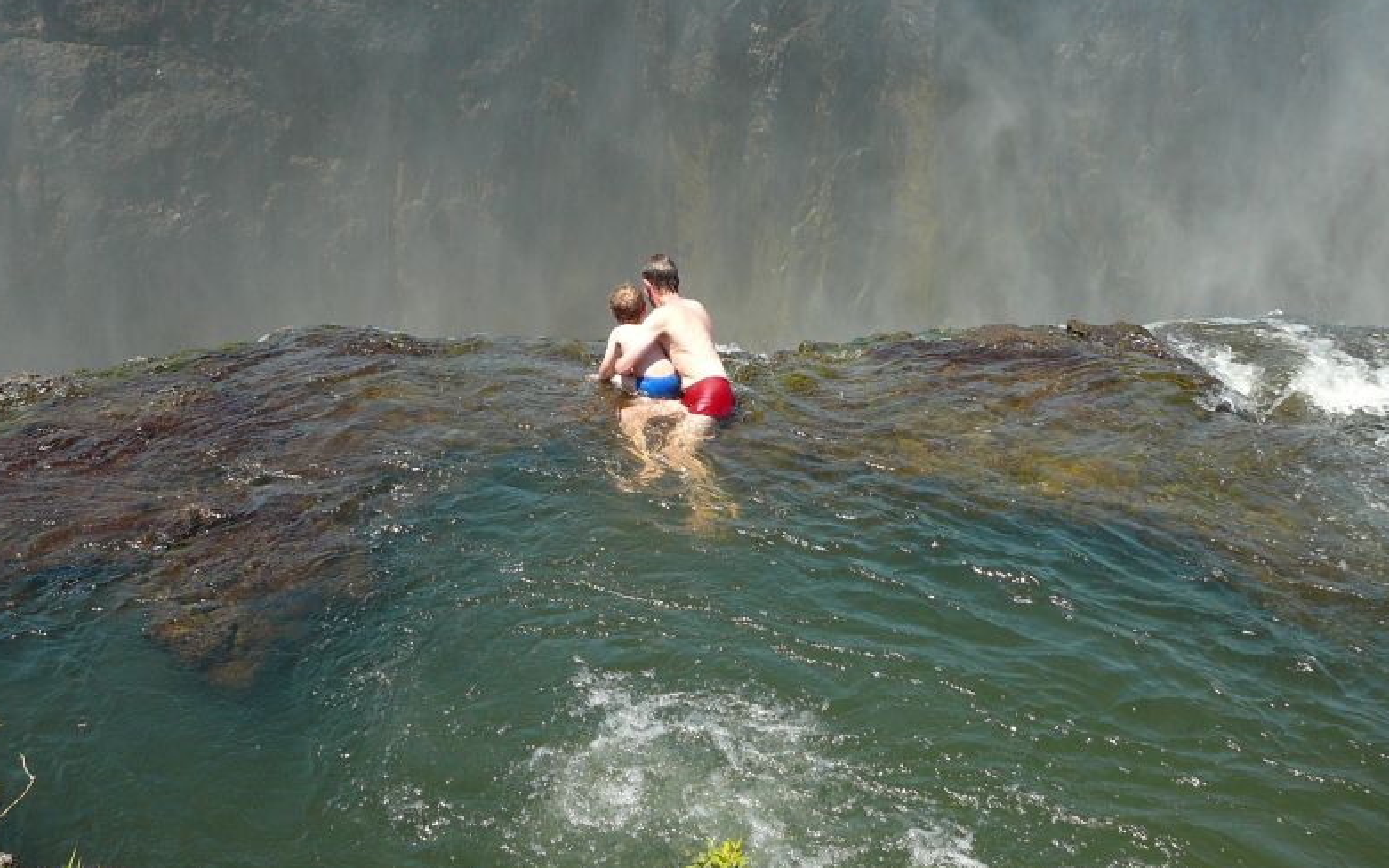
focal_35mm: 38
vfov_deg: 33.5
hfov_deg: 51.5
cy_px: 347
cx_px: 692
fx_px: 1438
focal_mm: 5.2
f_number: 5
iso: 100
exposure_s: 1/400
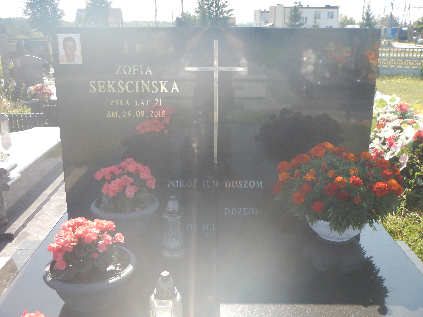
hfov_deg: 50.1
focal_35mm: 37
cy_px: 158
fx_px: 452
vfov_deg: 38.7
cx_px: 212
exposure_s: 1/250
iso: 125
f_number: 4.2
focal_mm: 6.6
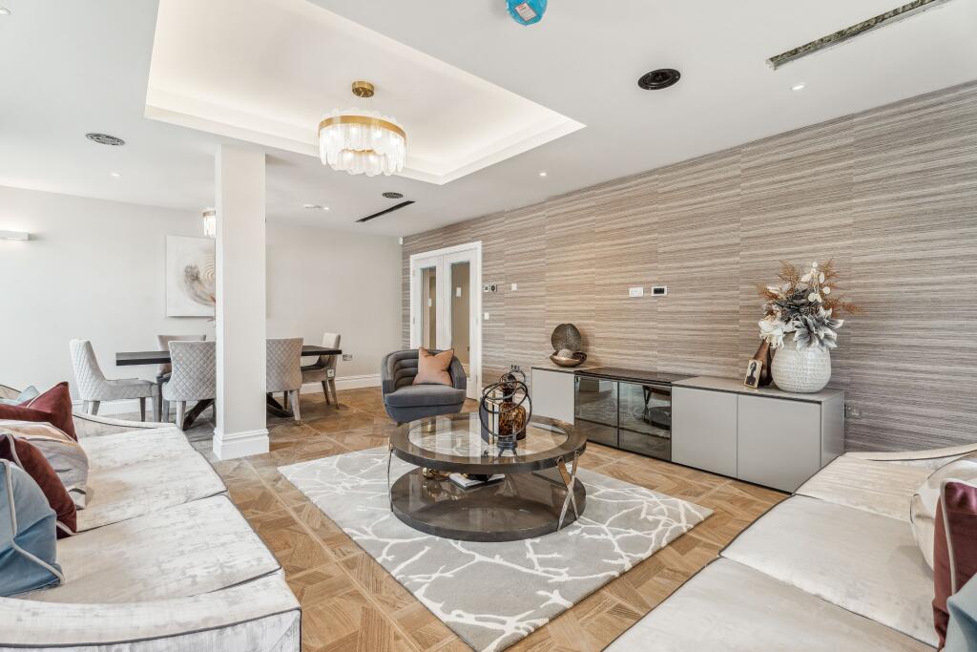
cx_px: 488
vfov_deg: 73.8
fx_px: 434
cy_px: 326
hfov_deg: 96.7
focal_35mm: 16
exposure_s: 1/30
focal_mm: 16
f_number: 8
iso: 640
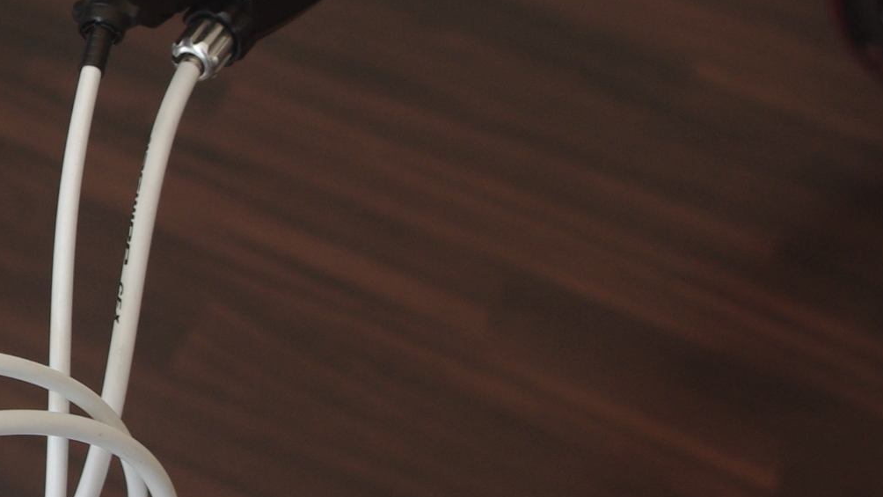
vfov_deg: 11.1
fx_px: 2552
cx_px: -230
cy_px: 250
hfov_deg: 18.4
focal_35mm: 109
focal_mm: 23.13
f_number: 5
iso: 400
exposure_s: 1/60
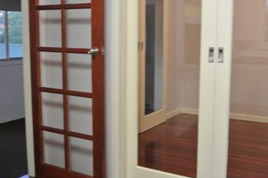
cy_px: 77
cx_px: 160
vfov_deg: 29.7
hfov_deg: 43.4
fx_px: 335
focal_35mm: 45
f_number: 4
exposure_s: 1/15
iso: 800
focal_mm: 13.1
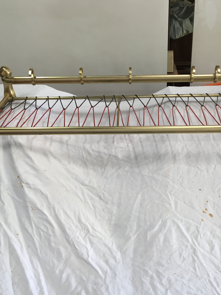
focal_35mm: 36
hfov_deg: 39.6
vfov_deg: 51.3
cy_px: 133
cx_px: 119
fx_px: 306
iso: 32
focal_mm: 4.15
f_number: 2.2
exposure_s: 1/33
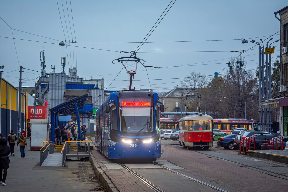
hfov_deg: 24.6
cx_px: 144
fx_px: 660
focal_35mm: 82
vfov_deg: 16.6
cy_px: 96
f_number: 5.6
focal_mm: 55
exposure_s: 1/50
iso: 640
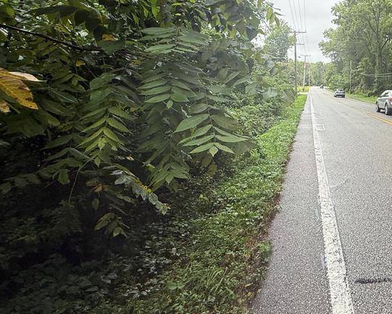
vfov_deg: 53.4
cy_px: 93
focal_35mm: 26
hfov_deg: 55.4
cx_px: 366
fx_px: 302
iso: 64
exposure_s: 1/105
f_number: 2.2
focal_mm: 2.22
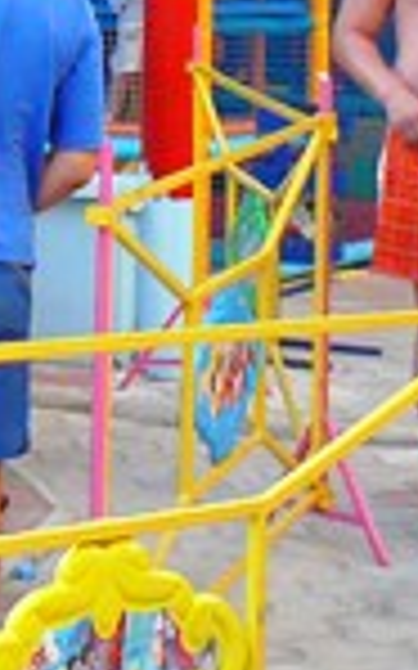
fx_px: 2992
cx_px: -382
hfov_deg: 7.7
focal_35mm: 164
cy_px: -117
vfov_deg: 12.5
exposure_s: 1/125
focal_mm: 6
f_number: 2.8
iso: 320
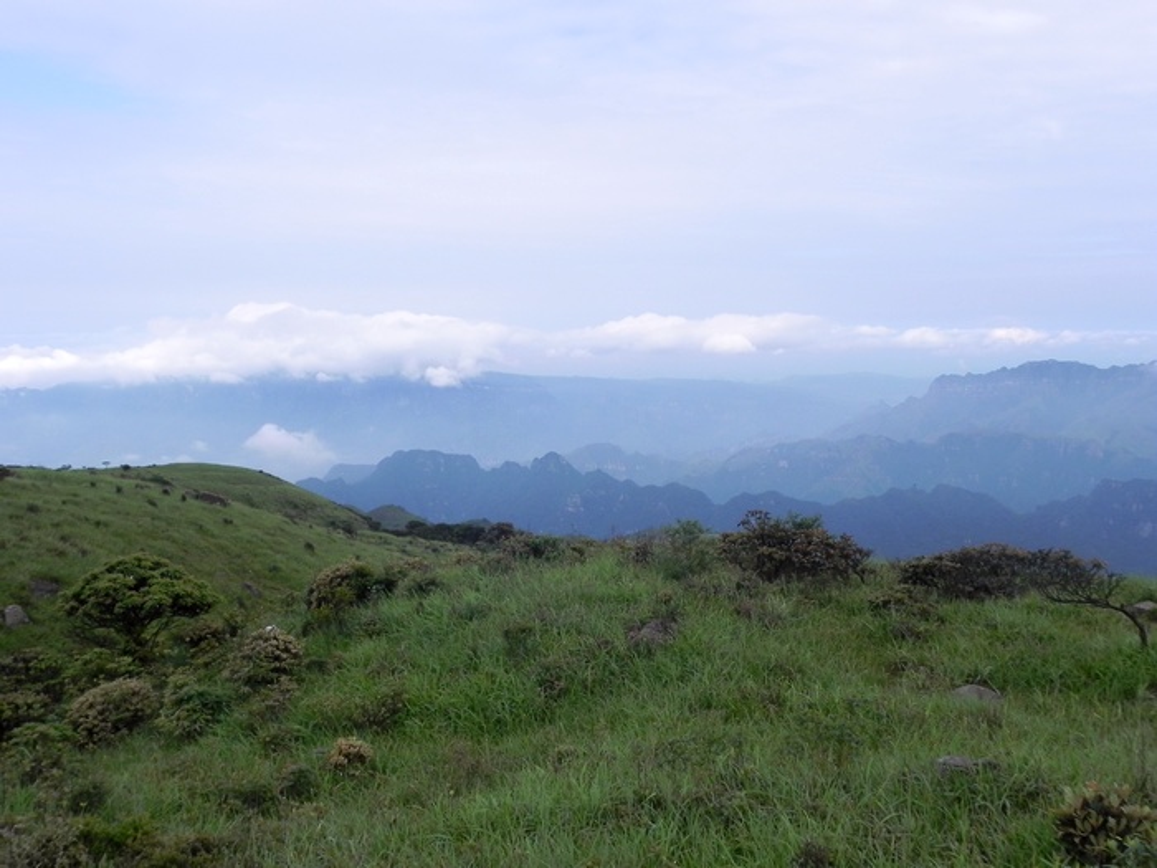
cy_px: 434
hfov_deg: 50.1
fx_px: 1237
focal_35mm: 37
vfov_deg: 38.7
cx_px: 578
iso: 160
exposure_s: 1/418
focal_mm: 6.6
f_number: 6.3
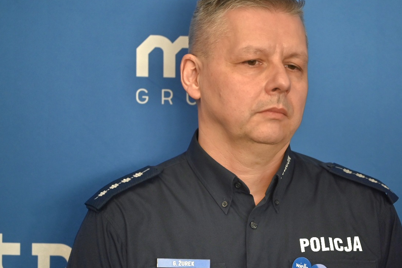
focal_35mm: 266
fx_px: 2971
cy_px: 152
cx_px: 253
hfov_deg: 7.7
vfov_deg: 5.2
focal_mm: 180
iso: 900
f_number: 2.8
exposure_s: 1/400
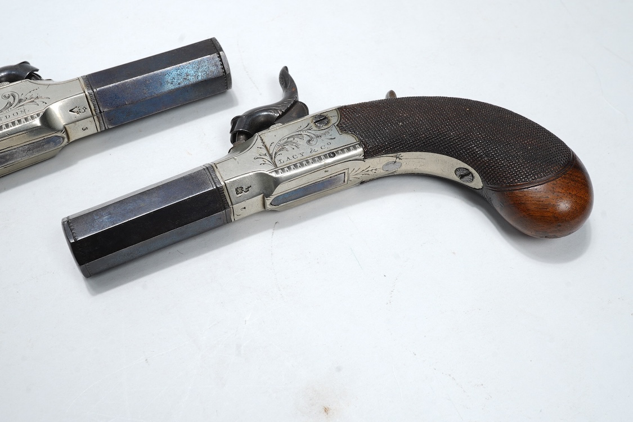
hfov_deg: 43.6
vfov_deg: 29.9
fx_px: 791
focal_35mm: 45
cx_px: 316
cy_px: 211
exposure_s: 1/100
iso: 64
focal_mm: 30
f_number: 22
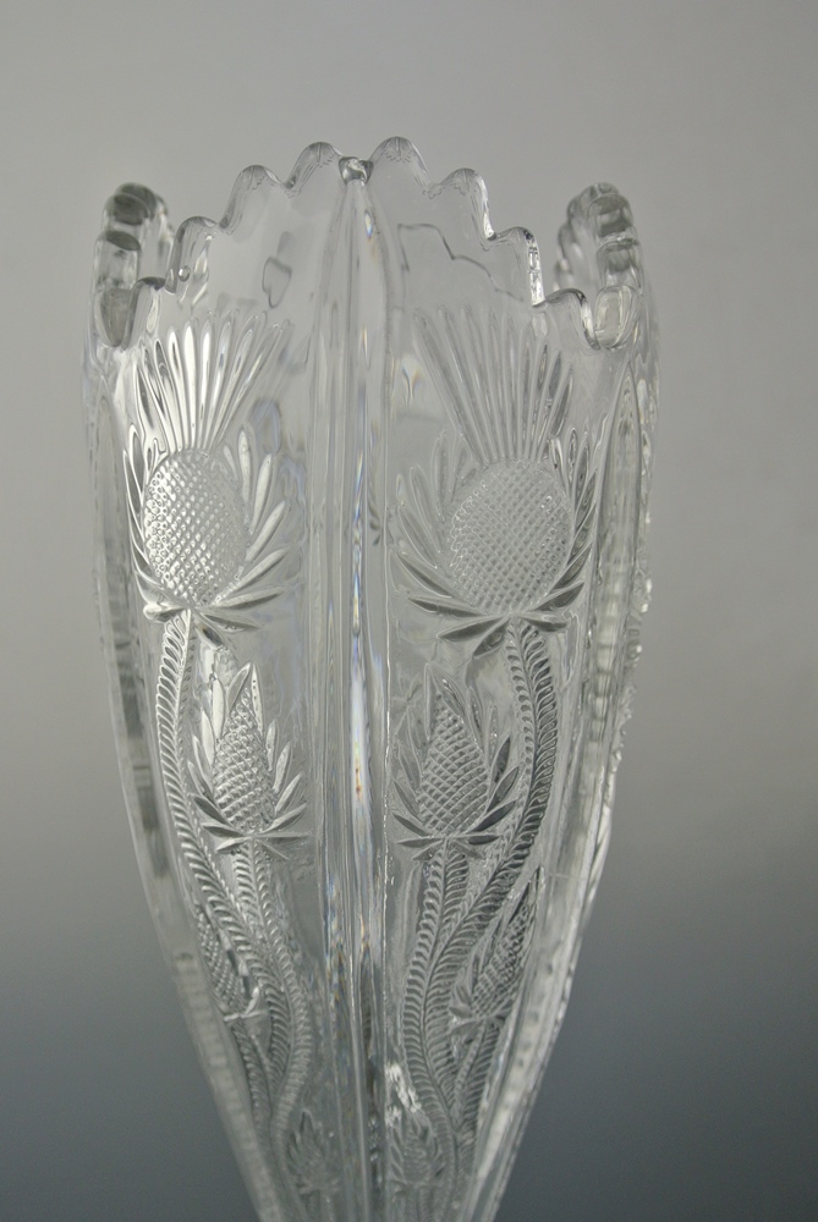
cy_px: 611
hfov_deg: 34.3
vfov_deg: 49.5
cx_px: 409
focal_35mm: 39
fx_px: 1326
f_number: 4
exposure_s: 1/250
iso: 180
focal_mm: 14.5
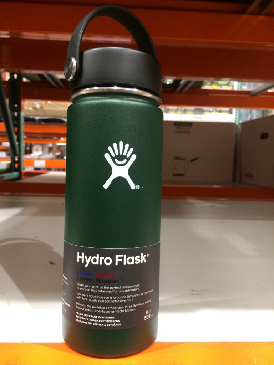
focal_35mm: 29
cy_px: 182
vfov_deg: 61.7
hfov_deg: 48.2
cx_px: 137
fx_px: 306
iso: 200
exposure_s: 1/33
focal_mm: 4.15
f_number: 2.2
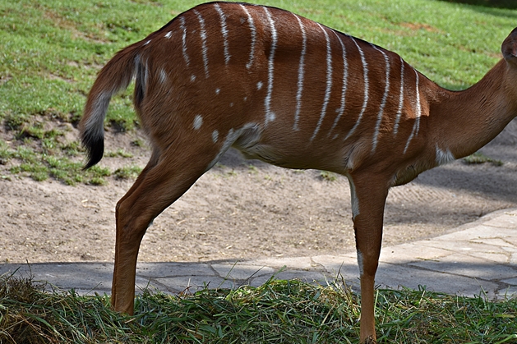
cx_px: 340
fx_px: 2455
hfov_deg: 12.0
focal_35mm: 171
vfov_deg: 8.0
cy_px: 155
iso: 200
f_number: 5.6
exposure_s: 1/500
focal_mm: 70
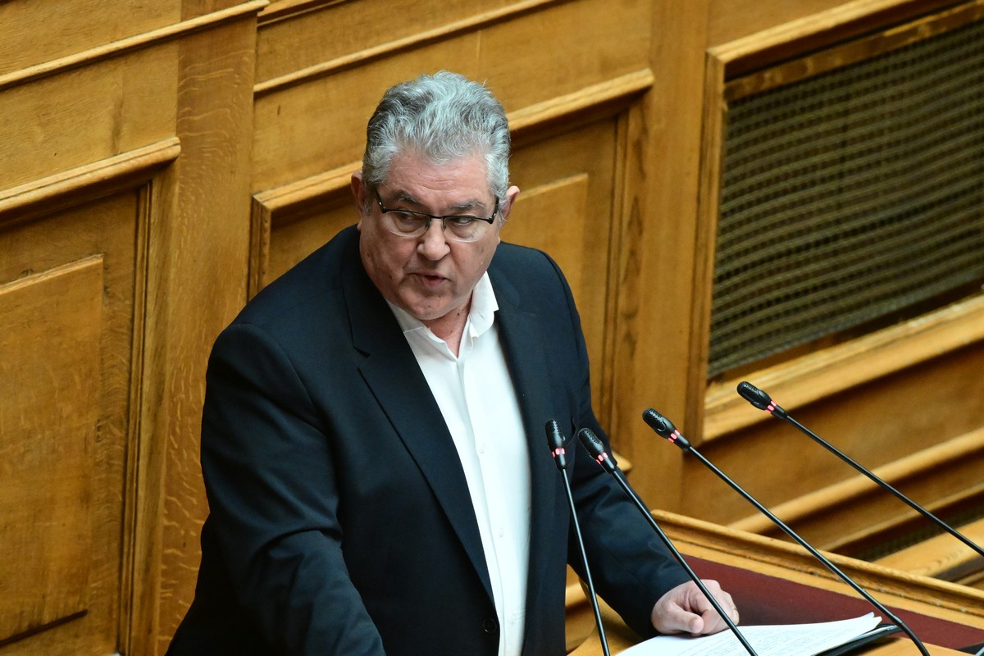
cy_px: 328
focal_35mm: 450
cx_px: 492
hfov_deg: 4.6
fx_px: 12299
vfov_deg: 3.1
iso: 8000
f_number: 6.3
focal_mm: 300
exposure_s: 1/400
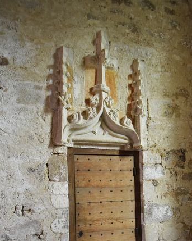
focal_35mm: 23
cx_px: 103
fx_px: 163
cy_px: 179
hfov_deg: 60.8
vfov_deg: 68.3
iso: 1800
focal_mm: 10
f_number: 3.5
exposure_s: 1/60
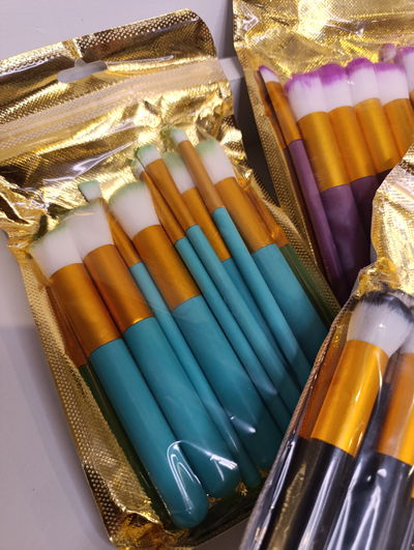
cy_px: 275
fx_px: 366
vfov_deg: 73.8
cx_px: 207
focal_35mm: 23
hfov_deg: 59.0
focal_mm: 6.14
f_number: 1.6
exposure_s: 1/100
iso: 400
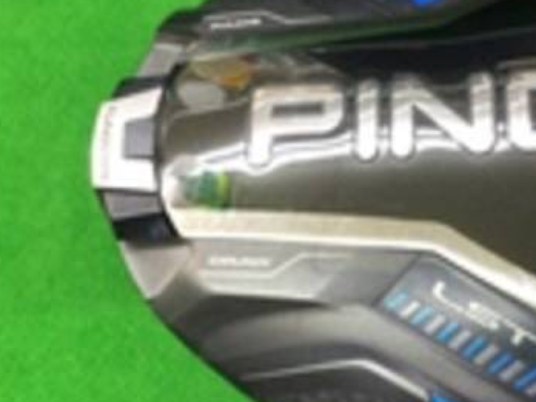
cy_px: 225
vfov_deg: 25.6
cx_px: 433
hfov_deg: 32.8
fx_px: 883
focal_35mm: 57
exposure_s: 1/30
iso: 125
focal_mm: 3.3
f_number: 2.4
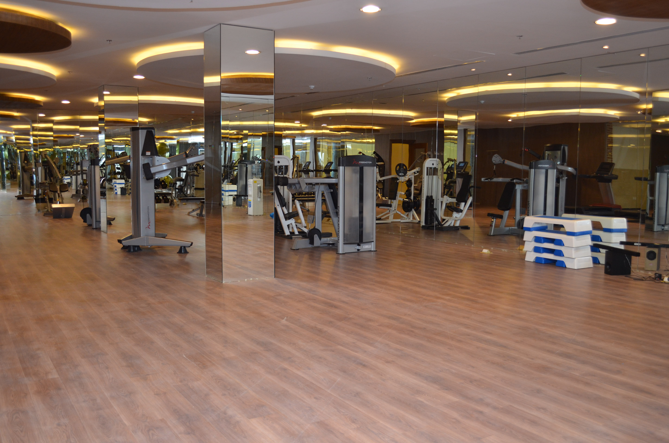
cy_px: 222
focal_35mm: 33
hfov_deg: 57.3
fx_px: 612
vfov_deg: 39.8
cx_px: 334
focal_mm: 22
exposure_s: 1/125
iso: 500
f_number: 4
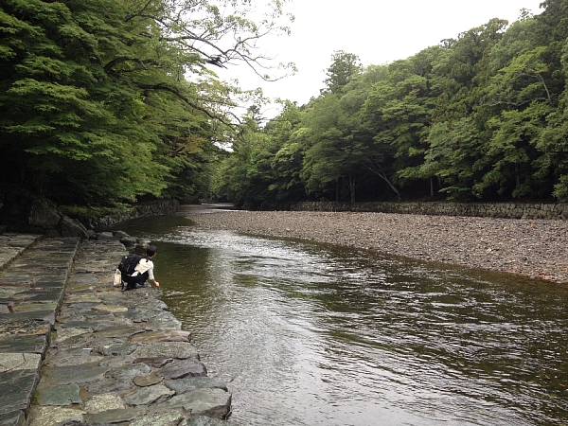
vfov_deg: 40.7
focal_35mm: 35
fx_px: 574
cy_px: 213
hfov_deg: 52.6
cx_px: 284
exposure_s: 1/60
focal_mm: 4.28
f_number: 2.4
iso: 50
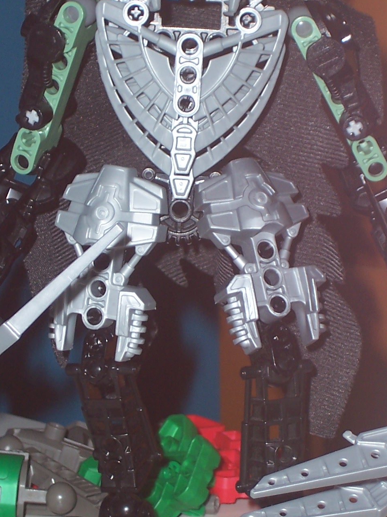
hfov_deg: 10.0
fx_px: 2207
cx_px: 211
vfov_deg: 13.3
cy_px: 191
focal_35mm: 148
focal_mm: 13.5
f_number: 4.1
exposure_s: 1/90
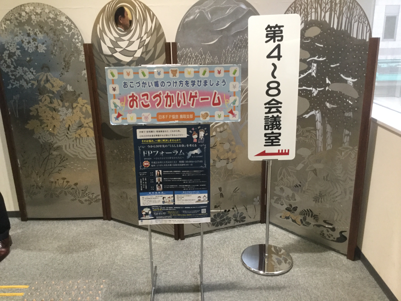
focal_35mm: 31
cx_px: 200
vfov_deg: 45.4
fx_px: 359
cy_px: 150
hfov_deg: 58.4
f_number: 2.4
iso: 200
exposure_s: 1/24
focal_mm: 3.3
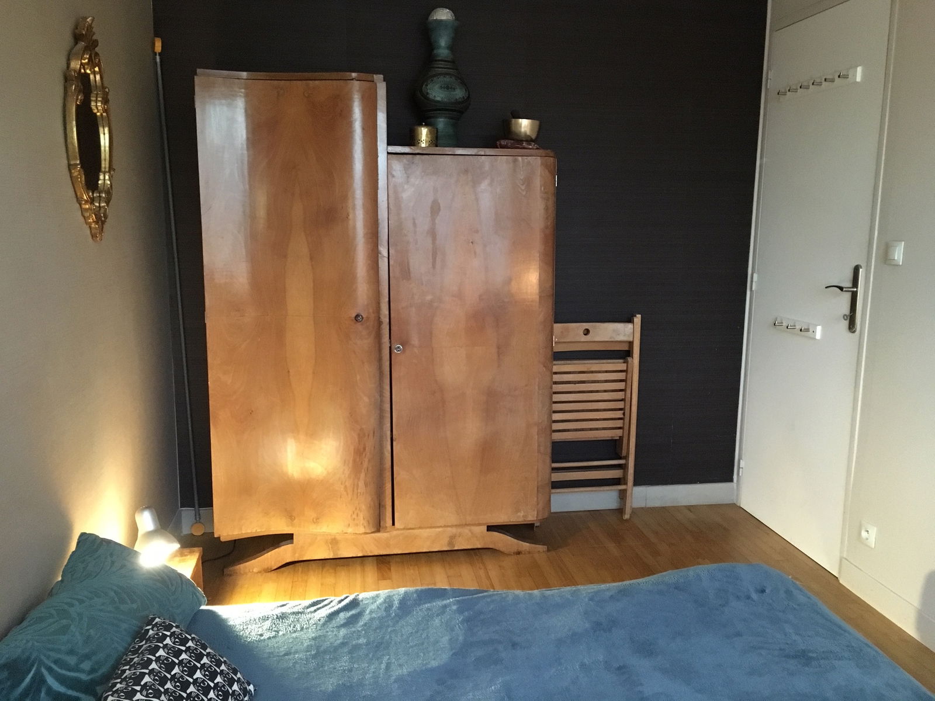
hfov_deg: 61.7
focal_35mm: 29
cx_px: 468
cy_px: 350
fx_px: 783
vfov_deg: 48.2
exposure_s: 1/17
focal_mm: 4.15
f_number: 2.2
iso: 320
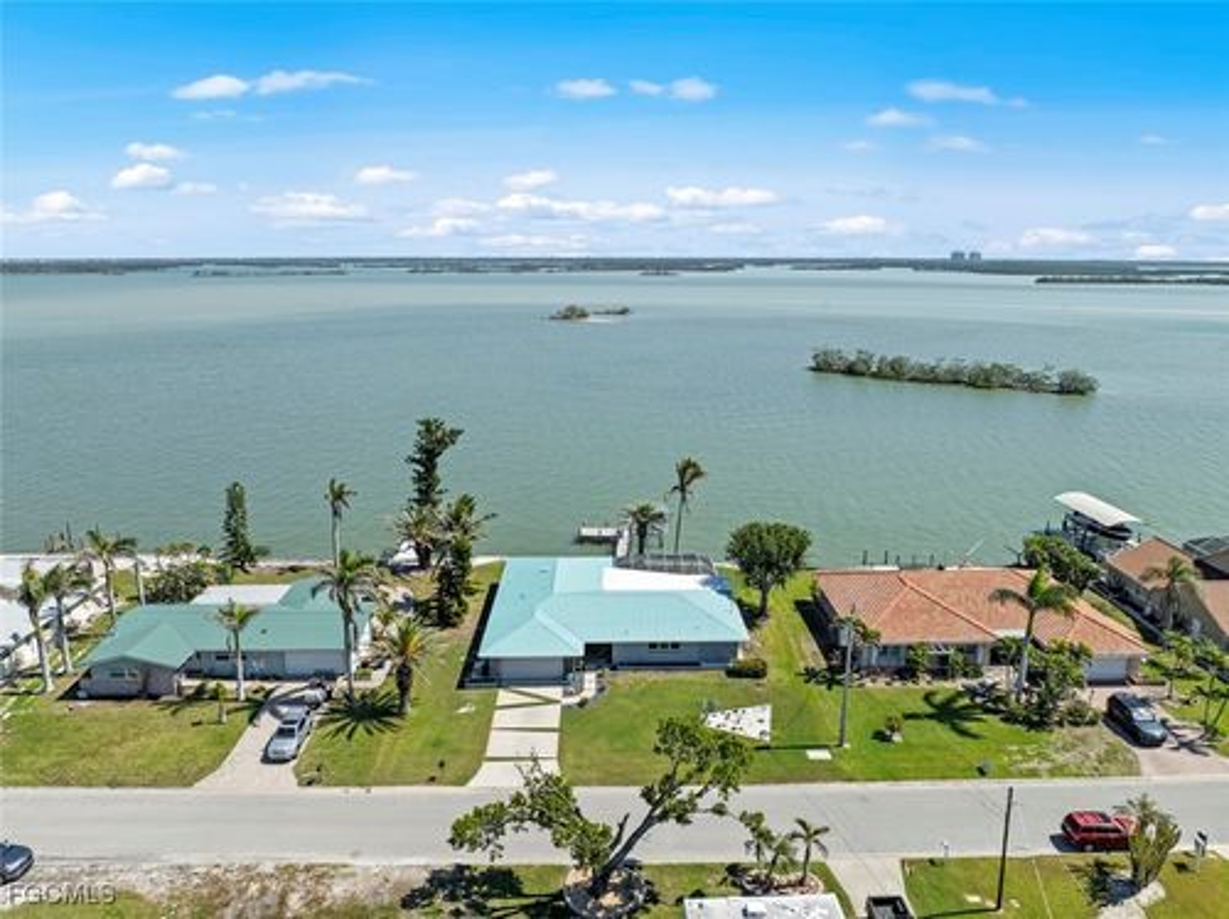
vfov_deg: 56.7
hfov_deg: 71.6
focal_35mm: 24
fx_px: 851
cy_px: 460
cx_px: 614
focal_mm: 12.29
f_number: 2.8
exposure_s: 1/1000
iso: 100
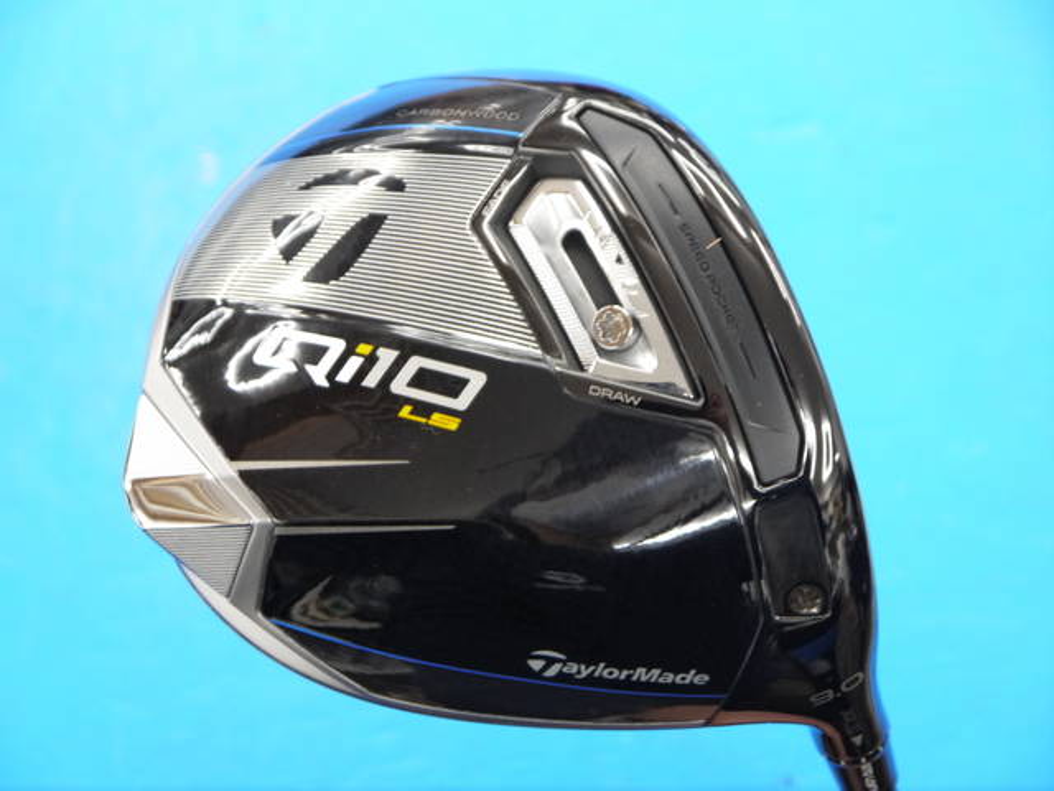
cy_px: 396
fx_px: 2558
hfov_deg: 23.3
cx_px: 527
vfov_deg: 17.6
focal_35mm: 84
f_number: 5.6
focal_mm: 42
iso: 800
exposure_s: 1/50
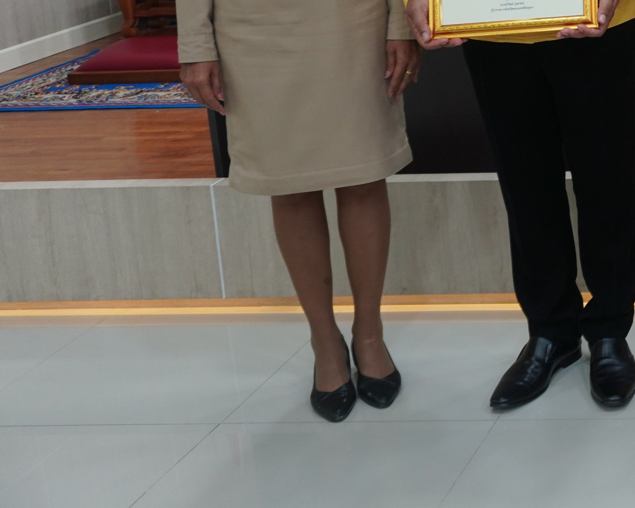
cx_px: 951
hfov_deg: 22.6
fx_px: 1297
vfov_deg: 21.2
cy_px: -30
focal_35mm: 69
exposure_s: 1/30
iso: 200
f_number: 3.5
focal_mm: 16
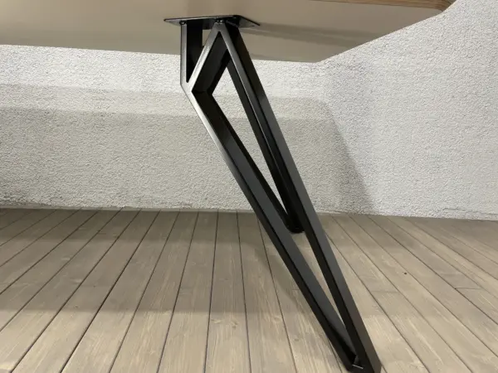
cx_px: 249
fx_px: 374
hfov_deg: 67.3
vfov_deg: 53.1
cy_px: 186
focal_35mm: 26
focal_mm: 4.2
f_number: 1.6
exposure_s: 1/100
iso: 80
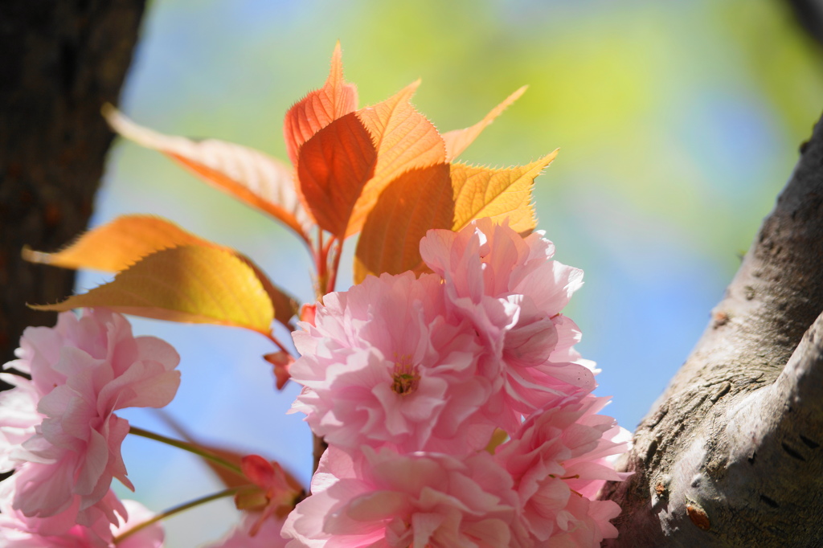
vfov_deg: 6.5
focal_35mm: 210
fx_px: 4799
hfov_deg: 9.8
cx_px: 412
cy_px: 274
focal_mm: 210
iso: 100
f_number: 5.6
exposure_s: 1/320
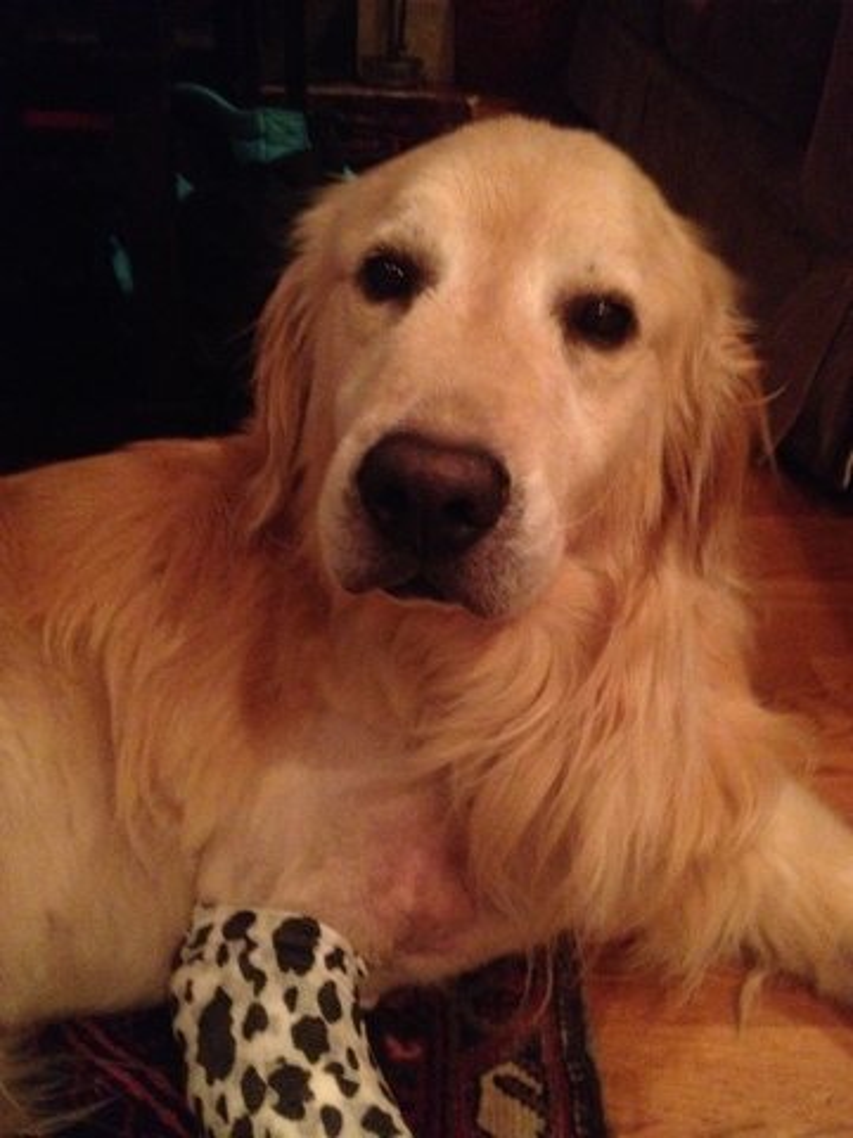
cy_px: 569
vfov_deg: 52.6
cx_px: 426
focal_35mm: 35
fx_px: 1150
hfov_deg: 40.7
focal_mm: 4.28
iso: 800
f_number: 2.4
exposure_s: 1/15
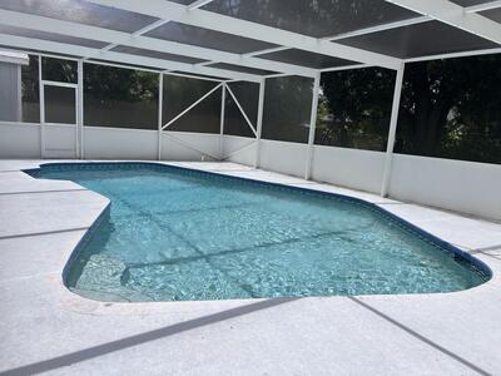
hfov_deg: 67.3
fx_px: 376
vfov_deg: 53.1
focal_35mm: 26
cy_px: 188
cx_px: 250
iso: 50
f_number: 1.5
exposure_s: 1/5587
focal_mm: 5.7
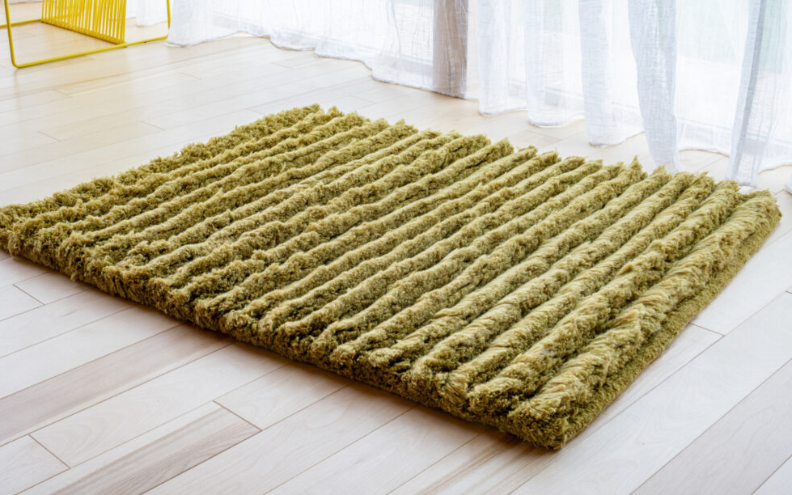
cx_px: 388
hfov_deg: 41.8
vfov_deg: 26.9
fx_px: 1036
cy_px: 232
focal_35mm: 48
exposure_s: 1/3
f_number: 22
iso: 400
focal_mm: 45
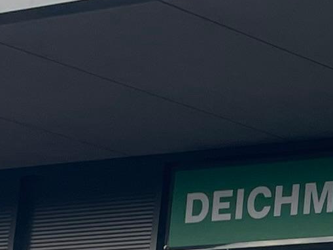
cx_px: 623
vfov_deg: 7.1
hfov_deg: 9.1
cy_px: 375
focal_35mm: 206
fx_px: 1982
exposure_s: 1/932
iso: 32
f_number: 1.6
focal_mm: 4.2
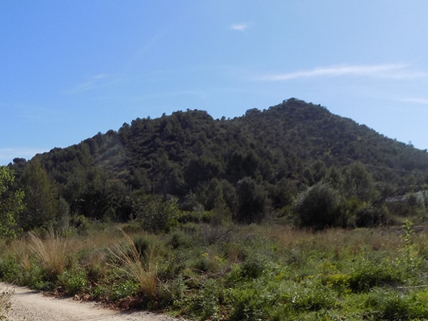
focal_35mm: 44
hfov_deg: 41.8
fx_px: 544
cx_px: 114
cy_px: 246
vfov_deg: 32.2
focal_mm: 4
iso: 80
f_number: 9.9
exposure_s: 1/160
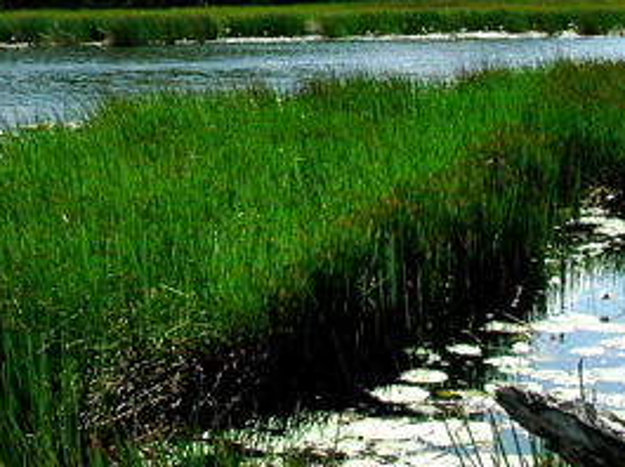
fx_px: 1569
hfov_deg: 22.5
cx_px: 278
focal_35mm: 87
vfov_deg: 16.5
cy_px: -26
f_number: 3.7
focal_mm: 6
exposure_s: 1/657
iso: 50
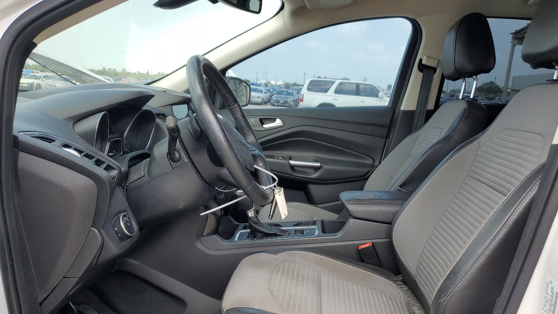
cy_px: 214
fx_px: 429
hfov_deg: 66.1
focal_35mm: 29
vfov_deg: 39.6
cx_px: 284
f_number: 1.5
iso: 50
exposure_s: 1/667
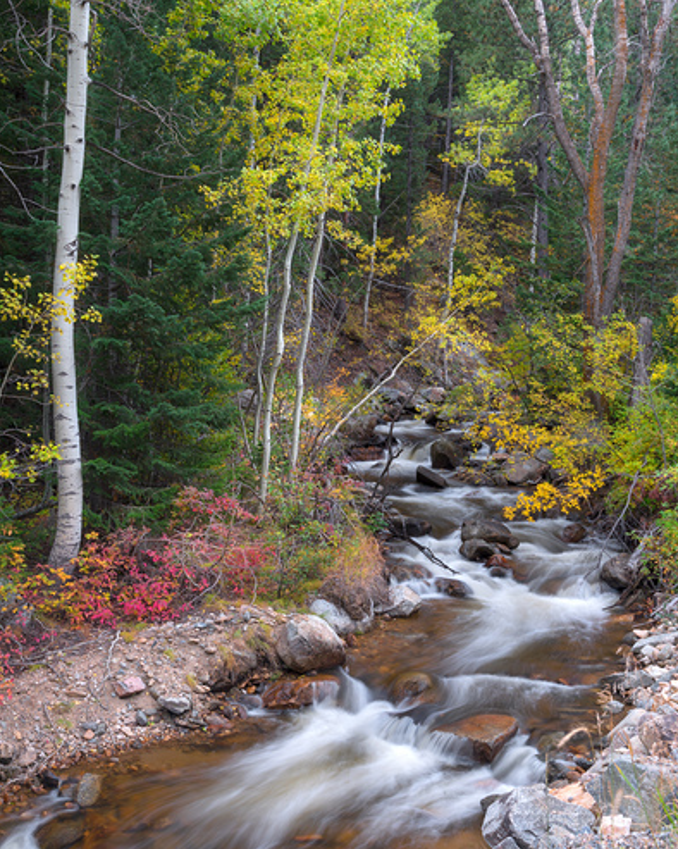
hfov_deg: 37.3
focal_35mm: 40
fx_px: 1004
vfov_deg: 45.7
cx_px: 341
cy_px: 377
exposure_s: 1
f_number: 22
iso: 50
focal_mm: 35
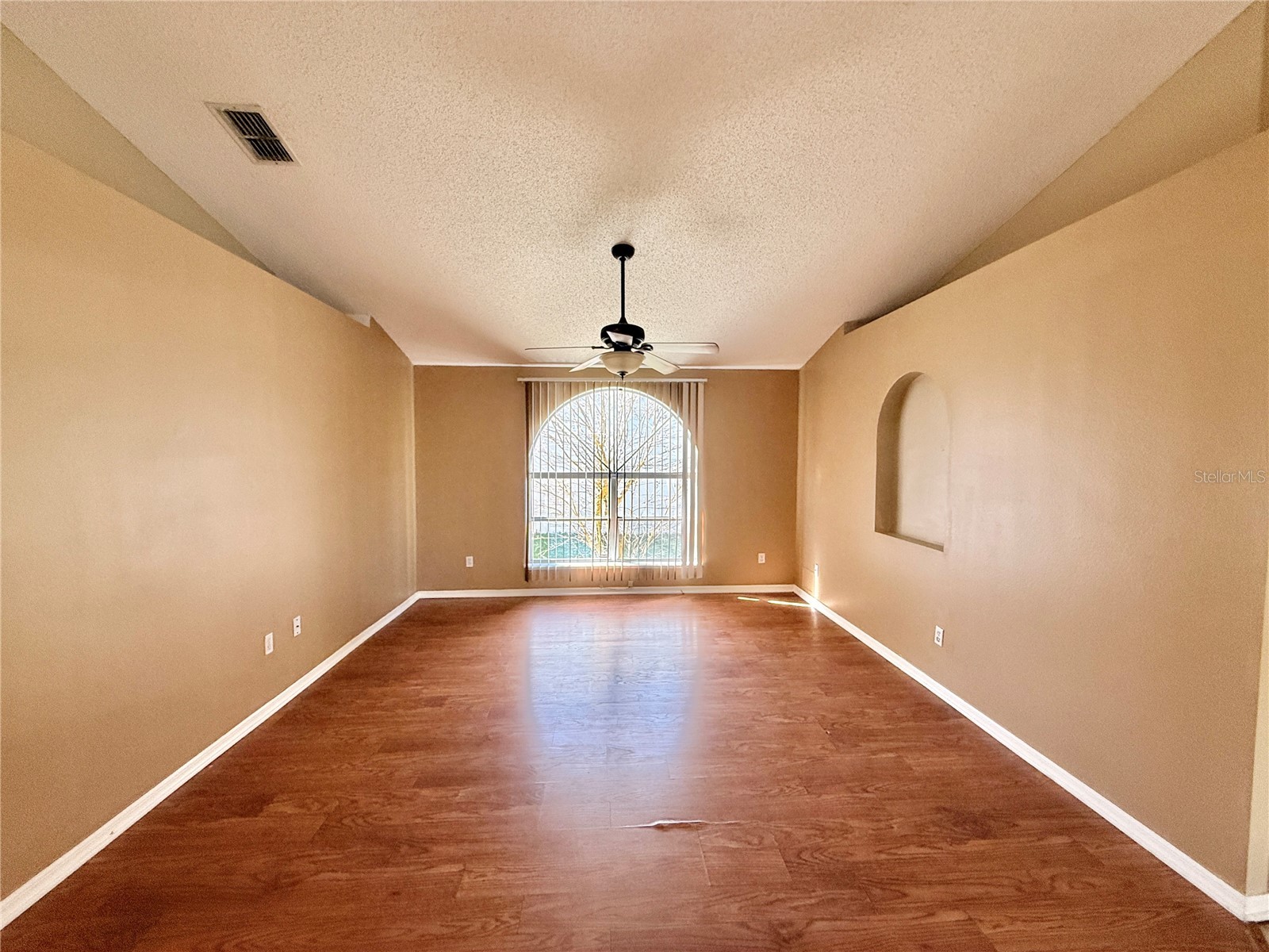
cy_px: 476
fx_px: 513
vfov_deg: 85.7
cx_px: 634
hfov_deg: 102.1
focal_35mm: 14
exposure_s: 1/120
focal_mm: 2.22
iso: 160
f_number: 2.2
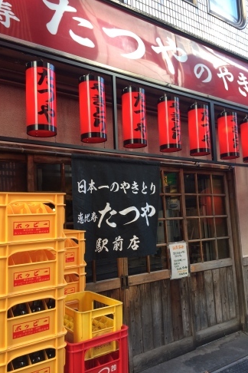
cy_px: 190
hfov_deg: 42.3
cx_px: 128
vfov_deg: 60.3
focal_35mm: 31
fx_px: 320
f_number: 2.2
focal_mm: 4.15
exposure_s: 1/120
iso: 40
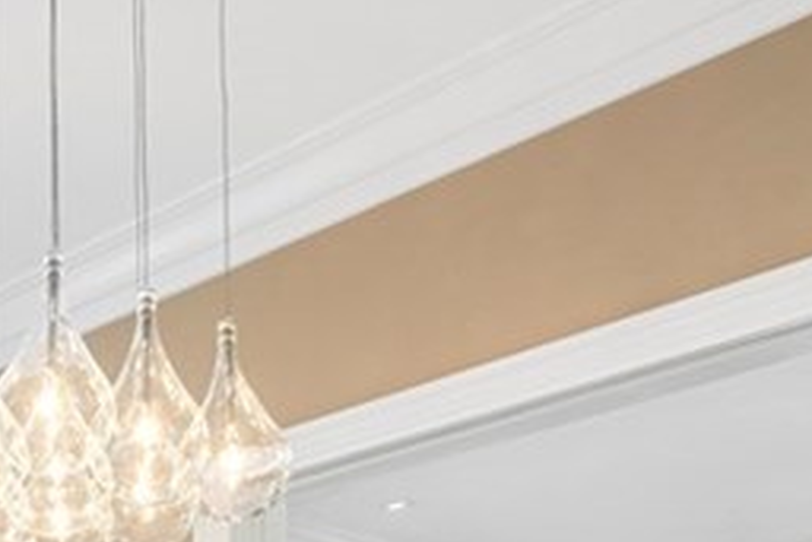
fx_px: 1535
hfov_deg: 26.3
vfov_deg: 16.5
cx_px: -168
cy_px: 1003
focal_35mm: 68
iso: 320
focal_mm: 17
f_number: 8
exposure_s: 1/5
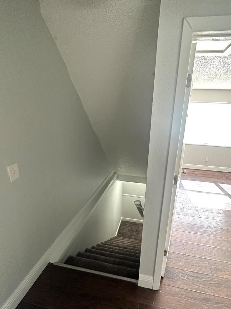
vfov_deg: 91.0
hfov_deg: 74.5
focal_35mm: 17
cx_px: 127
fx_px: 151
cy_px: 158
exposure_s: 1/99
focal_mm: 2.22
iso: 250
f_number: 2.2
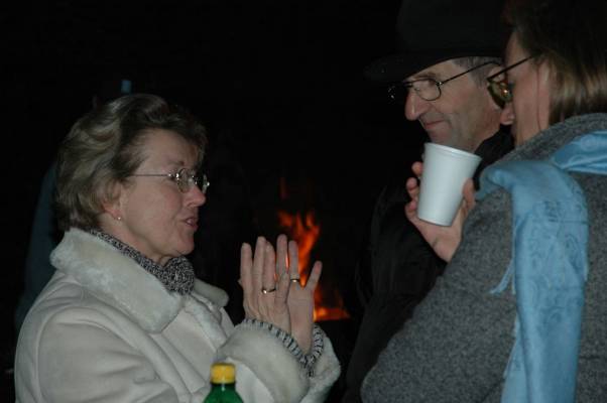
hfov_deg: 19.5
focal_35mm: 105
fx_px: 1768
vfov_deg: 13.0
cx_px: 304
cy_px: 202
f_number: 4.5
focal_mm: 70
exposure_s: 1/60
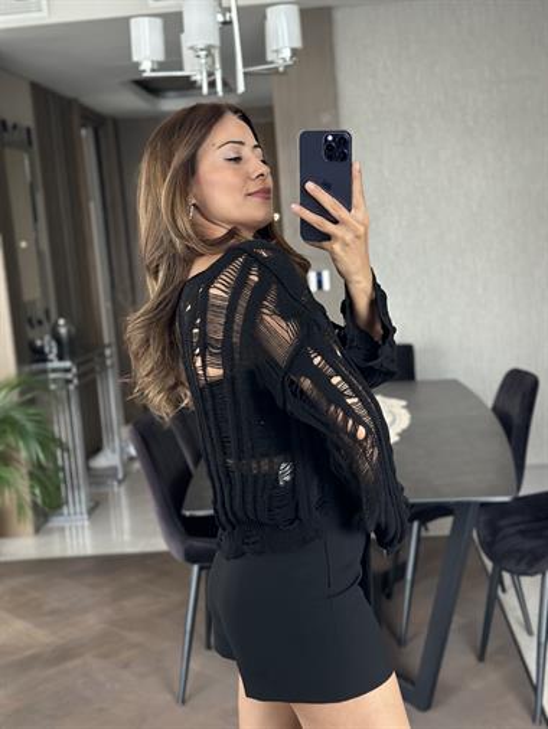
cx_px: 274
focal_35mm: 48
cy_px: 364
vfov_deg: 39.6
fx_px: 1012
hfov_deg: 30.3
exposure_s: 1/60
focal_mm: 6.86
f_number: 1.78
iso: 250
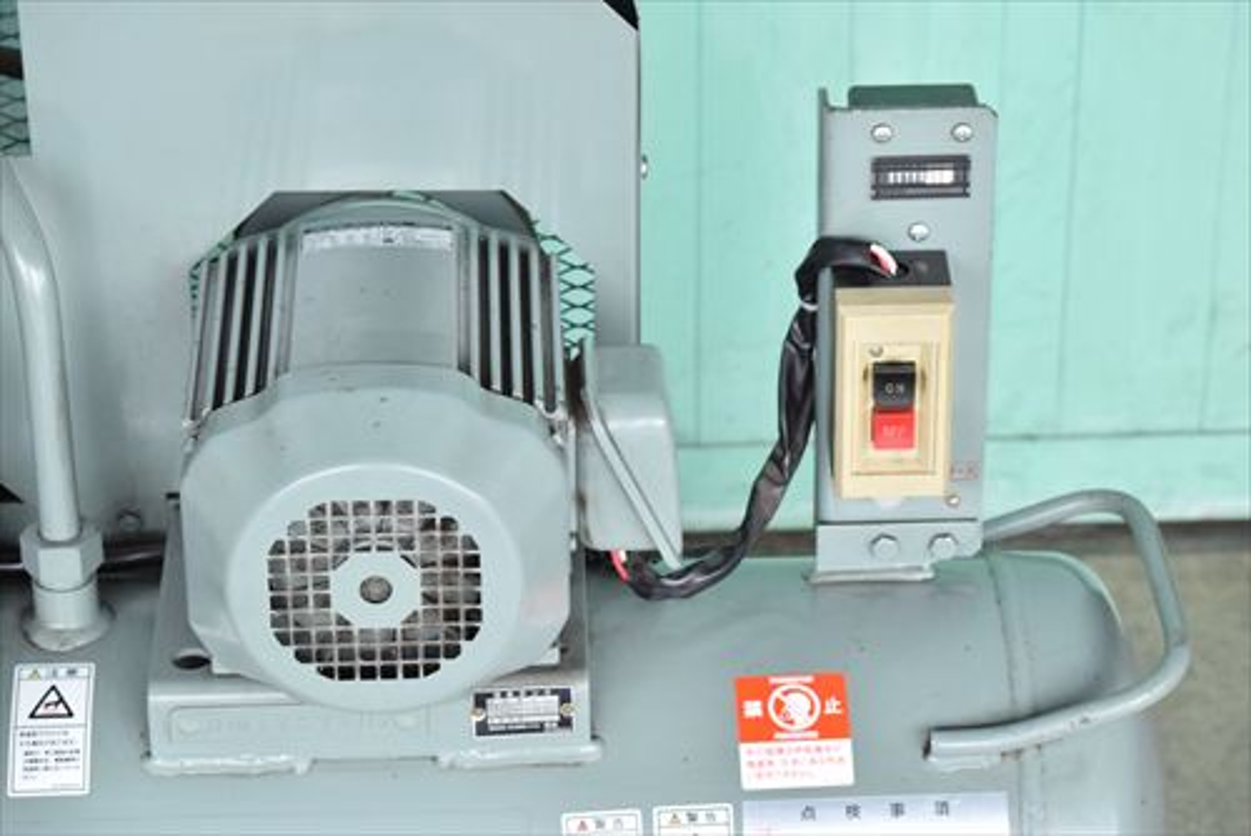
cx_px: 626
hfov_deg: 20.9
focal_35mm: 98
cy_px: 418
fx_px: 3390
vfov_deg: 14.1
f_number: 6.3
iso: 1250
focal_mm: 65
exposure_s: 1/200
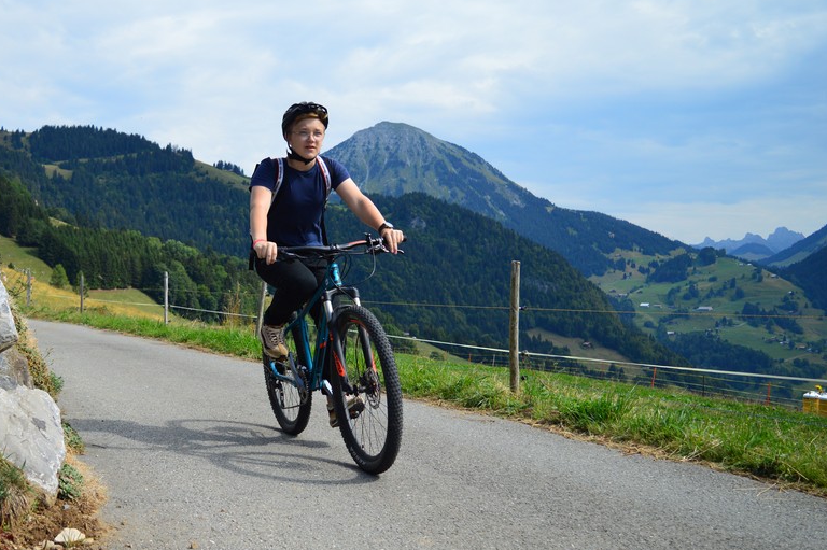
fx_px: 918
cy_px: 277
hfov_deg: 47.9
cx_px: 296
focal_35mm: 40
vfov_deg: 33.4
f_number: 3.8
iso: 200
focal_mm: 20
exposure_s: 1/2000
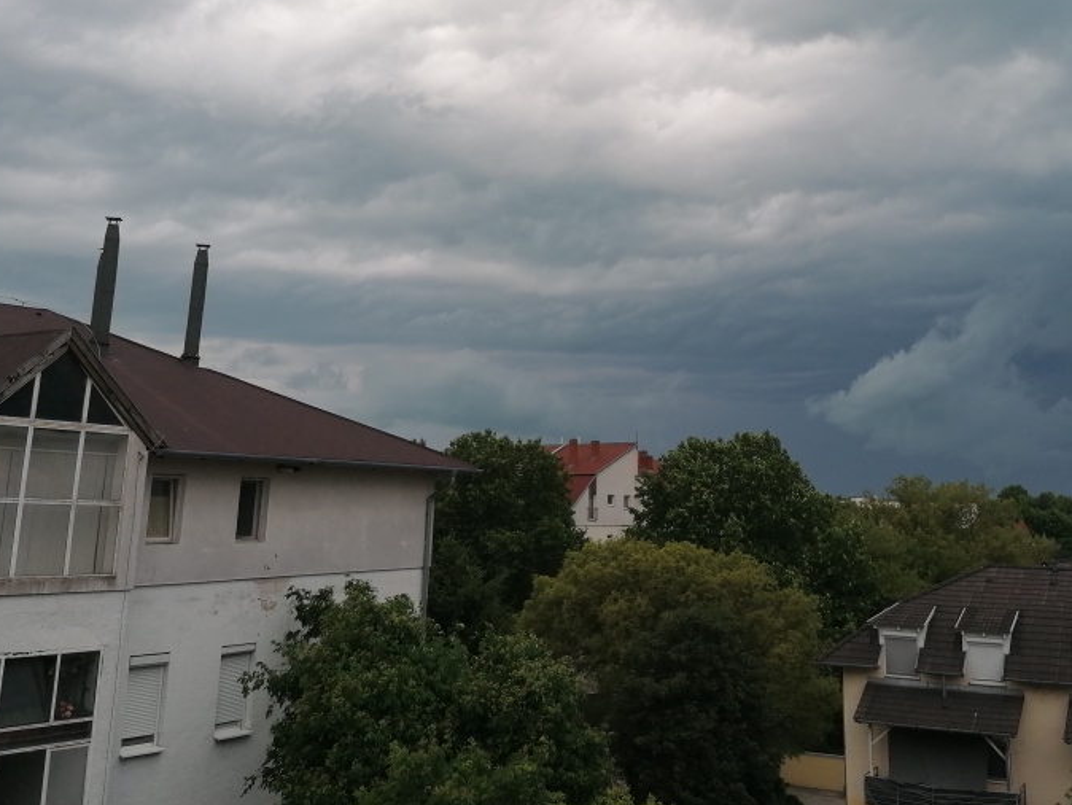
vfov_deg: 34.6
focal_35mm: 41
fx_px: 1270
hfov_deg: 45.7
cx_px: 588
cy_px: 223
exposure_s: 1/1439
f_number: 1.8
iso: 50
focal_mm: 4.75
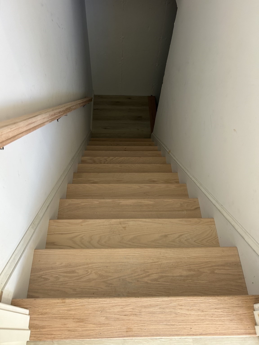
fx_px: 259
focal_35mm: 26
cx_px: 130
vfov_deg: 67.3
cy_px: 172
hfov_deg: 53.1
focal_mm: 5.7
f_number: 1.5
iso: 80
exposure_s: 1/121
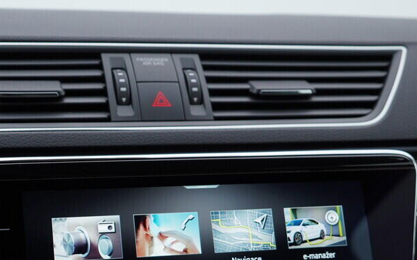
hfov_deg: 33.2
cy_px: 228
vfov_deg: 20.9
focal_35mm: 61
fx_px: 693
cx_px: 143
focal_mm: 24
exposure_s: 1/60
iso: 125
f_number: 3.5
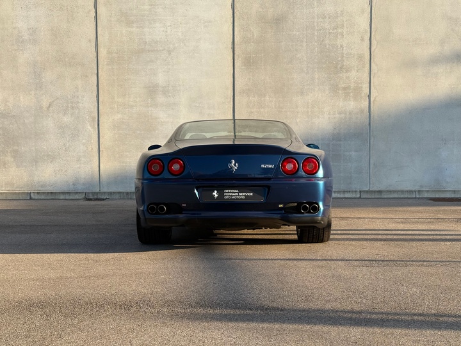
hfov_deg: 39.7
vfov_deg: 30.3
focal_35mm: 48
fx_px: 639
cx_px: 230
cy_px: 173
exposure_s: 1/490
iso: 100
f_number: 1.78
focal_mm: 6.76
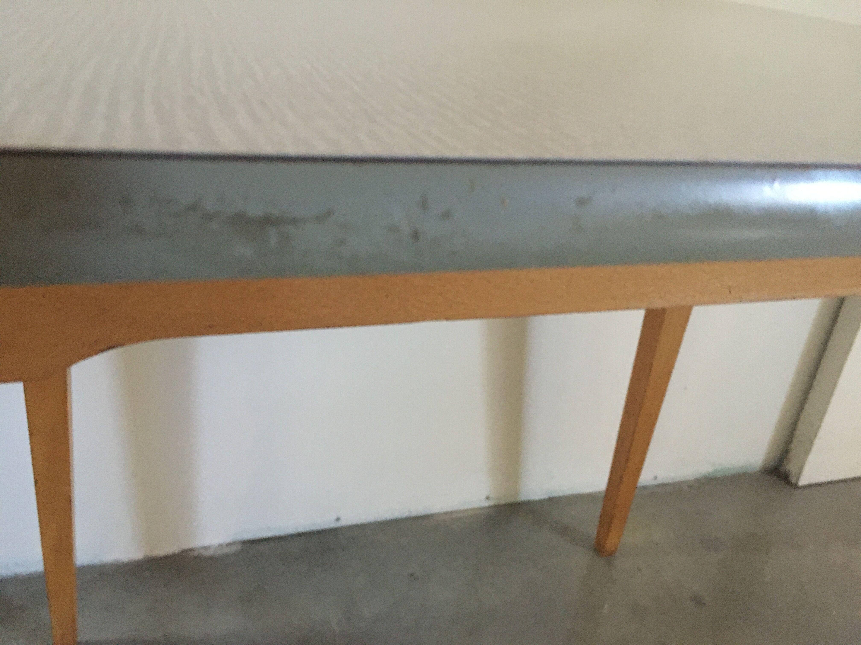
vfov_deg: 48.2
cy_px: 322
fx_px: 721
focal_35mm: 29
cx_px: 430
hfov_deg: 61.7
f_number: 2.2
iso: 500
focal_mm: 4.15
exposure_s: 1/17
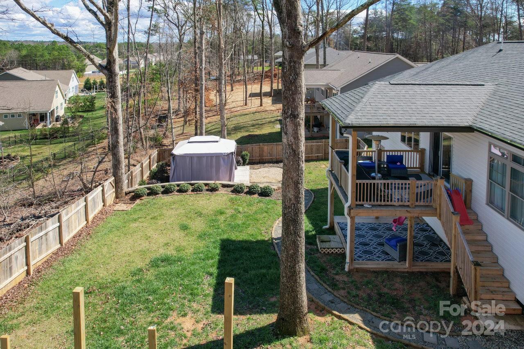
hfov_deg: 78.6
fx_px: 320
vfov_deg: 57.2
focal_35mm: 22
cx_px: 262
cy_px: 174
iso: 140
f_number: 2.8
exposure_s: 1/1250
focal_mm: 8.38
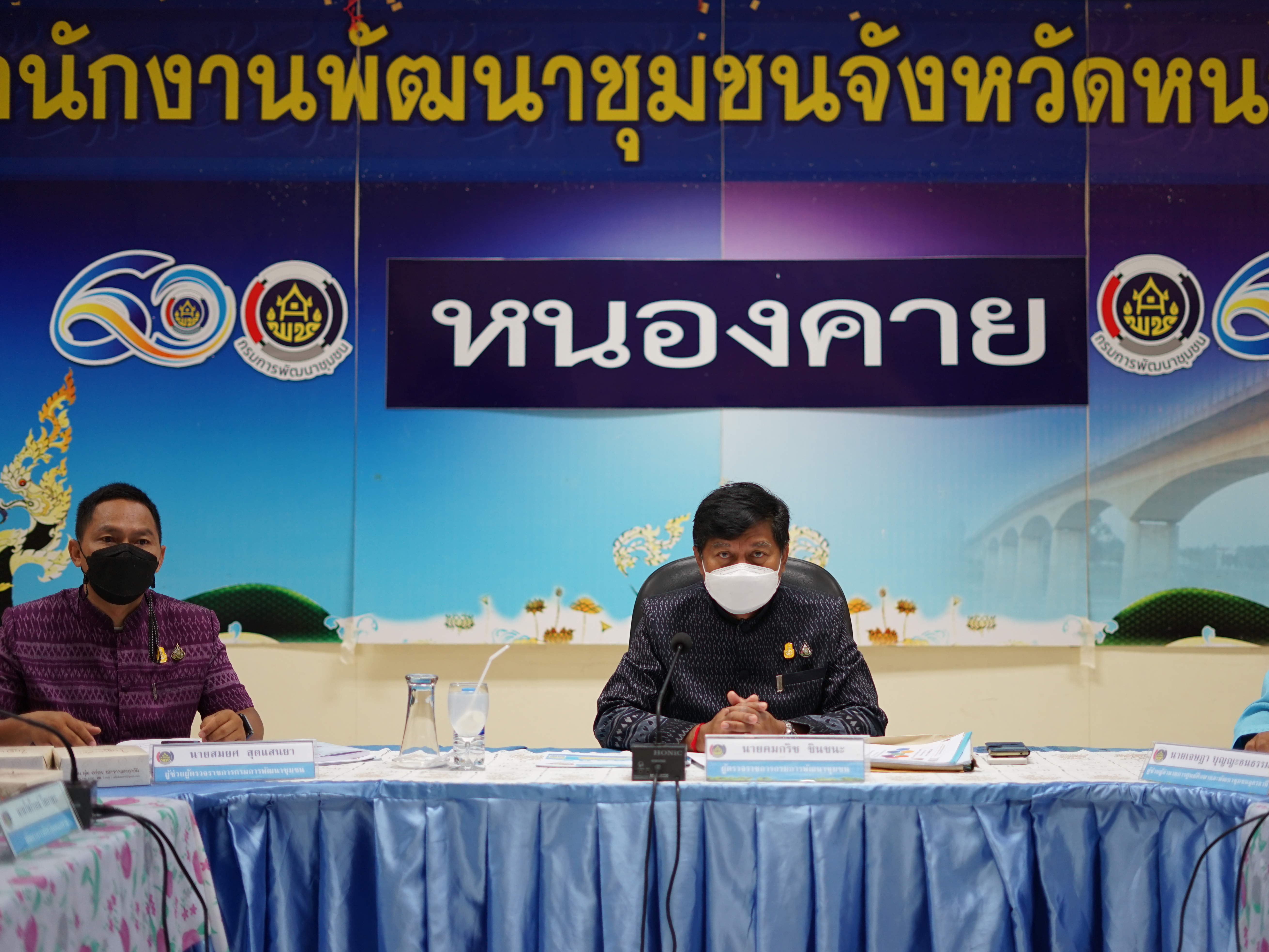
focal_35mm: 55
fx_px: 2016
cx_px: 699
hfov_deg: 34.9
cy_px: 482
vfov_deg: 26.6
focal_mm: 50
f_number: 1.8
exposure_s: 1/160
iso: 400
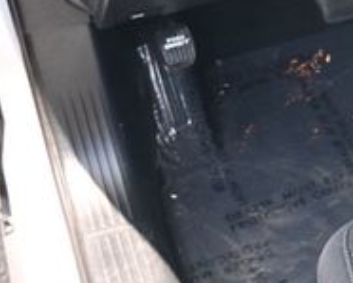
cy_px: -110
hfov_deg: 16.6
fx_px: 1039
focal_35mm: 99
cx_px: 604
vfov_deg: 14.7
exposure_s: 1/125
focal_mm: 20.5
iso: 560
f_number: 3.8
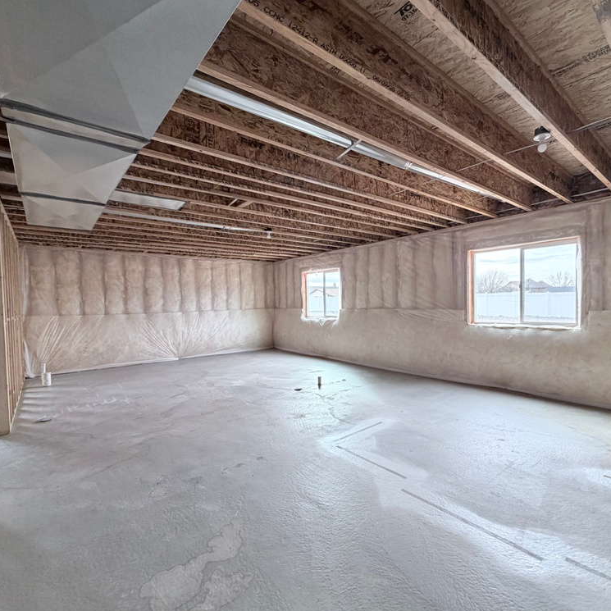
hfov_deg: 83.7
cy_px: 314
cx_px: 339
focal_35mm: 17
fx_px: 339
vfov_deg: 83.9
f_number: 2.2
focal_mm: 2.22
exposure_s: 1/121
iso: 200
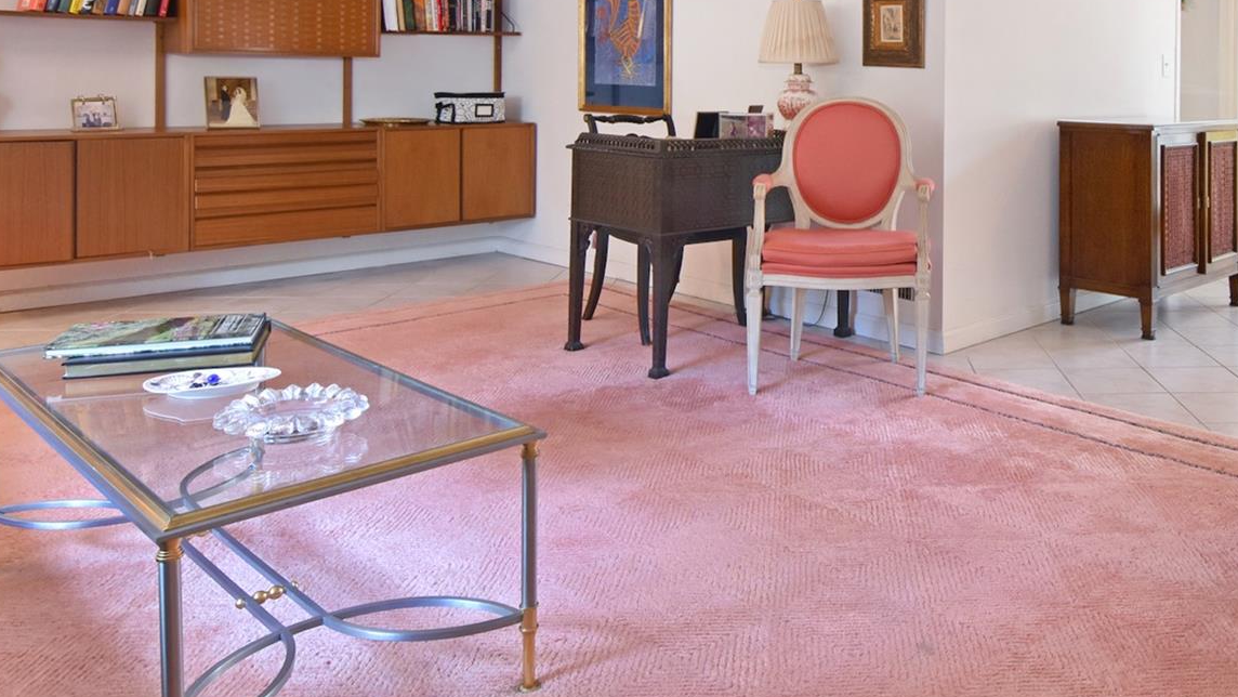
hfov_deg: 59.1
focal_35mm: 31
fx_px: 1016
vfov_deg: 35.3
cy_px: 48
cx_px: 939
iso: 640
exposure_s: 1/30
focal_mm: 11
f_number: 11
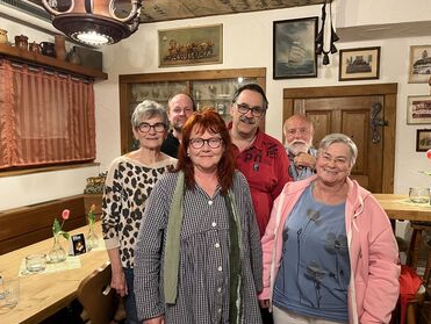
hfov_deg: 63.4
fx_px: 349
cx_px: 223
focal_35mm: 28
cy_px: 165
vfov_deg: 49.8
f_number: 1.6
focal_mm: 5.1
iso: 500
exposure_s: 1/50
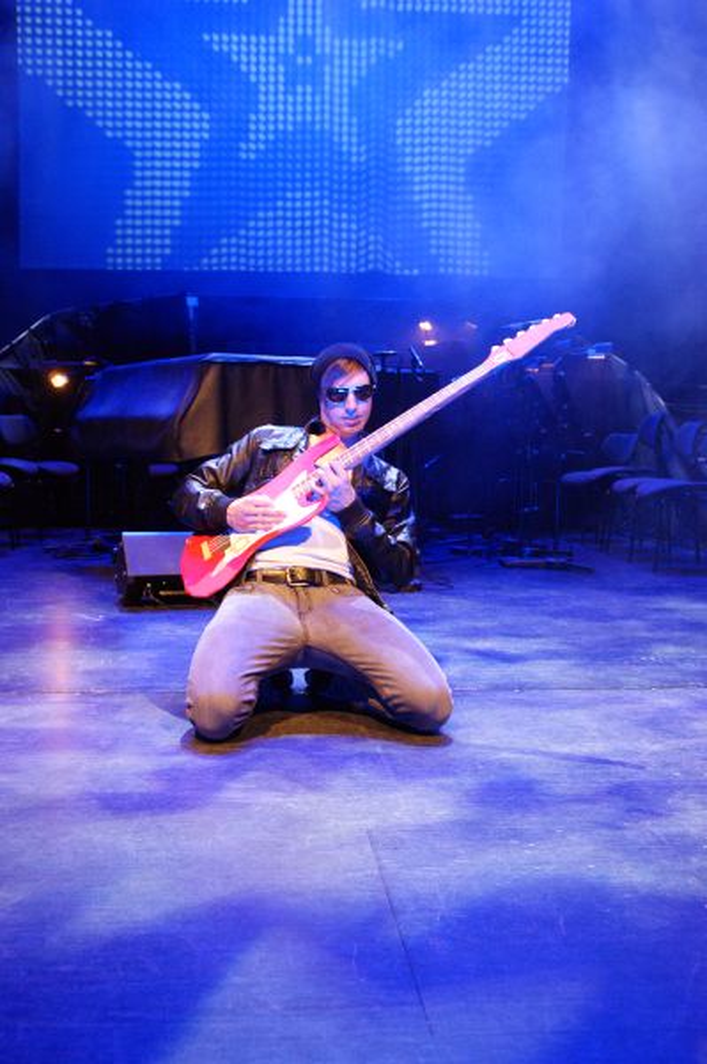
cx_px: 354
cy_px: 532
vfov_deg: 53.2
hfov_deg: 36.8
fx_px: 1062
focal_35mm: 36
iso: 800
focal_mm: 24
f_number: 4.5
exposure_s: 1/25
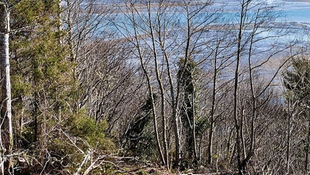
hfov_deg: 27.3
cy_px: 46
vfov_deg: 16.2
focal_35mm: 74
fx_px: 608
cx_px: 296
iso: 300
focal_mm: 12.29
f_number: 2.8
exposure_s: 1/2500
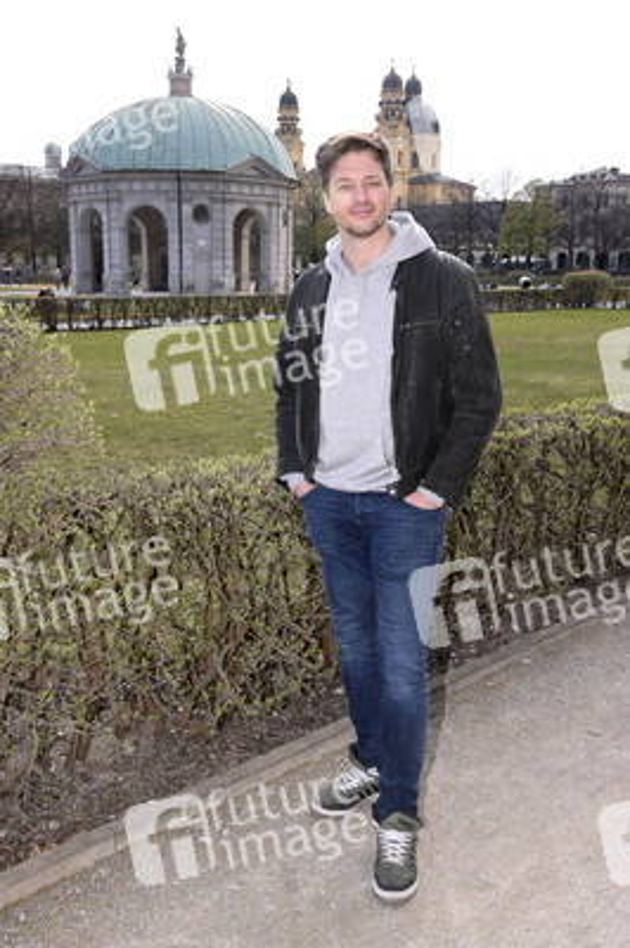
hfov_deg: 38.8
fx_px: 894
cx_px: 315
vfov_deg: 55.8
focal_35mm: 34
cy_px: 474
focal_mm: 34
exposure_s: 1/160
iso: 1000
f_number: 11
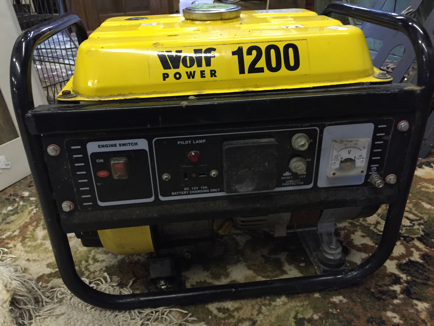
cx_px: 217
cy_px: 163
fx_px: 364
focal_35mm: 29
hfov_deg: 61.7
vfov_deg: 48.2
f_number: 2.2
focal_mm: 4.15
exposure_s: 1/17
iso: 250
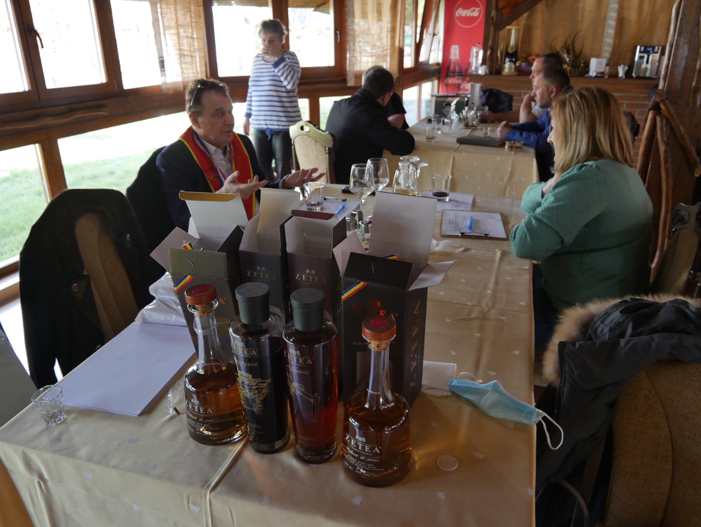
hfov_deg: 67.3
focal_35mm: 26
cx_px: 350
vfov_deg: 53.1
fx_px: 527
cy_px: 264
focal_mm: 13
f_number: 3.5
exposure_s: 1/60
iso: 400
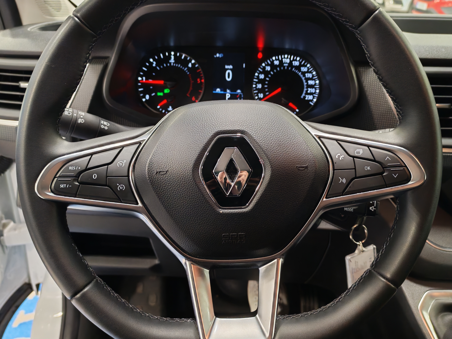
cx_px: 226
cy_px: 170
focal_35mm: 33
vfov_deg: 42.9
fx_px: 431
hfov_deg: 55.4
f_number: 1.9
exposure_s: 1/50
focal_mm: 6.12
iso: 834
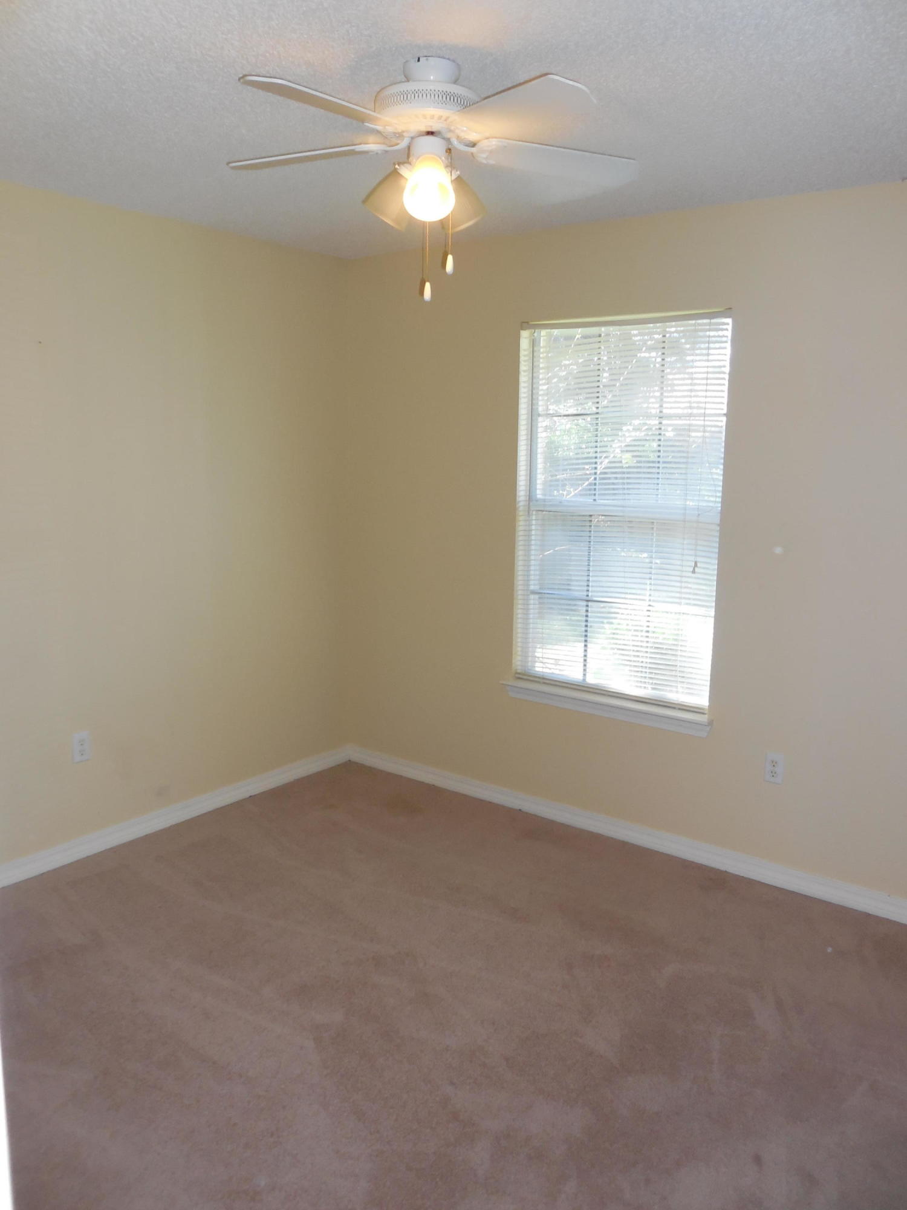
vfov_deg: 67.3
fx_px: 908
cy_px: 605
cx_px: 454
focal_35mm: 26
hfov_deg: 53.1
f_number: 3.5
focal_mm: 4.6
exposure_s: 1/25
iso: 320
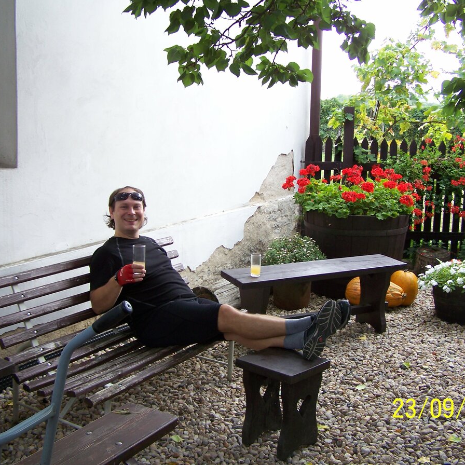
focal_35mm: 45
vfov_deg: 37.6
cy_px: 232
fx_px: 684
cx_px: 239
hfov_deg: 37.5
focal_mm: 6.3
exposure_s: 1/100
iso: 64
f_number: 2.8
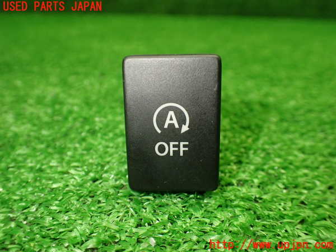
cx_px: 168
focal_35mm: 30
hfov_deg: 60.0
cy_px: 126
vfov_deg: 46.8
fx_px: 291
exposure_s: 1/125
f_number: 2.3
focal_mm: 5.4
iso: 400
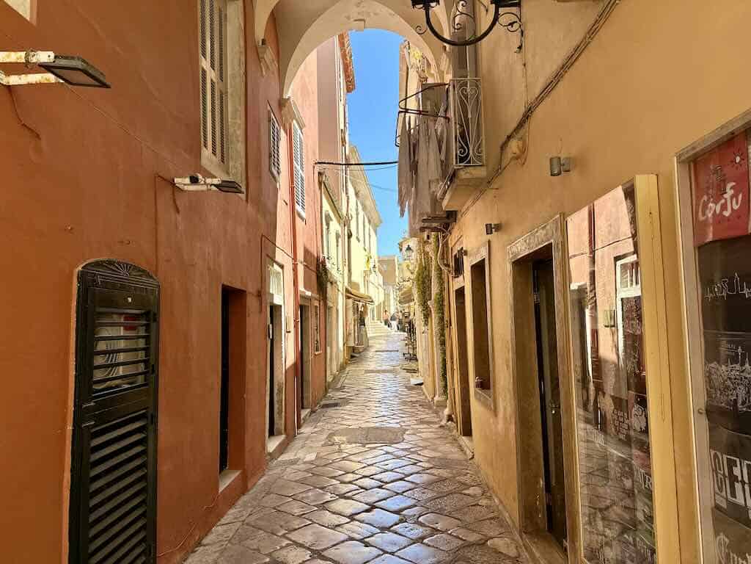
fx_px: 521
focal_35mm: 24
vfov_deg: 56.8
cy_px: 282
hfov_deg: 71.6
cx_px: 376
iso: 80
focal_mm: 6.86
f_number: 1.78
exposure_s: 1/822
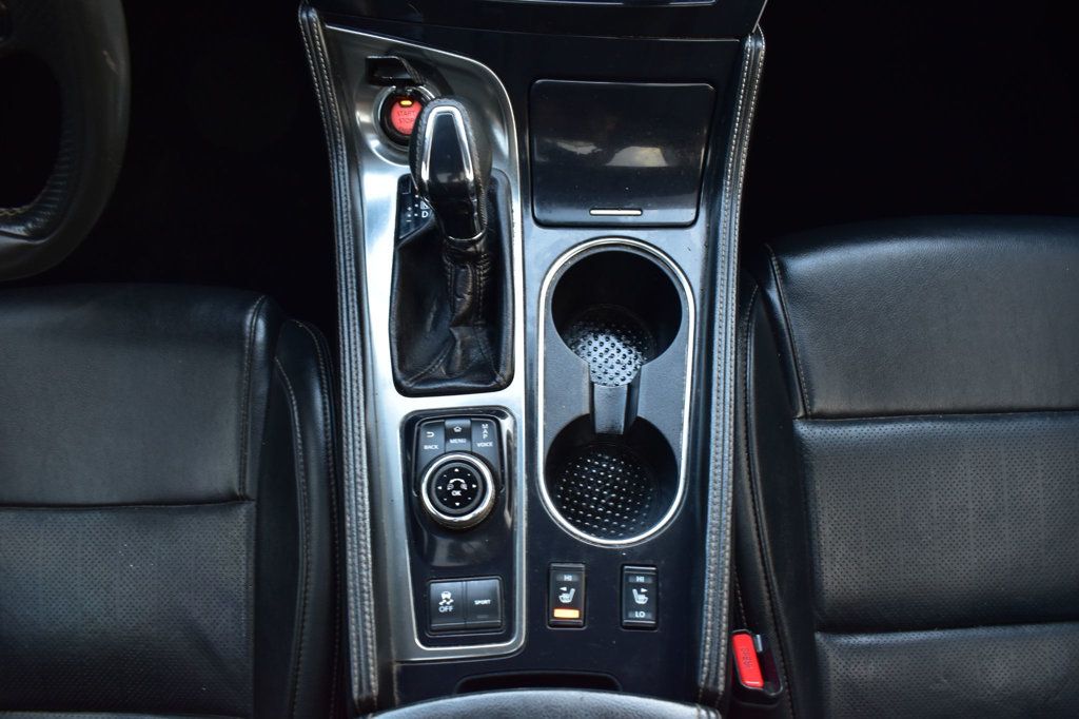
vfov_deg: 47.9
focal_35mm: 27
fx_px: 809
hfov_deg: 67.4
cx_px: 540
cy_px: 360
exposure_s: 1/15
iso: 800
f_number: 6.3
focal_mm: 18
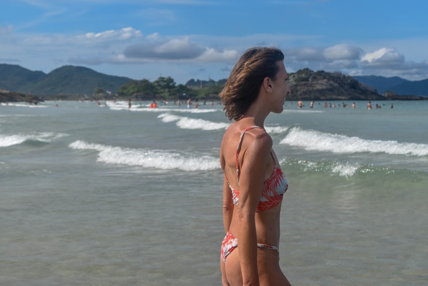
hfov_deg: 28.1
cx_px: 214
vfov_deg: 18.9
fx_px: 856
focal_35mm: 72
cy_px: 143
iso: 400
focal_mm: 48
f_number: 8
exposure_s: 1/2000
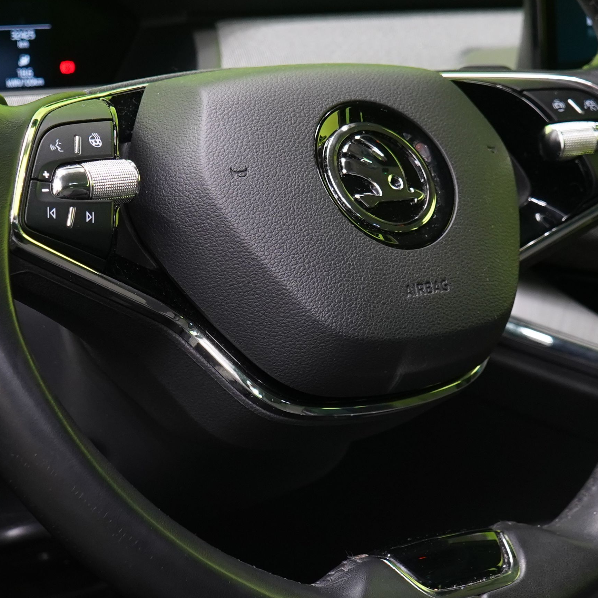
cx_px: 288
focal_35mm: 103
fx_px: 2013
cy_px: 178
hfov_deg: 16.9
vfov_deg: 16.8
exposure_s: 1/20
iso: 1250
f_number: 5.6
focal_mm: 35
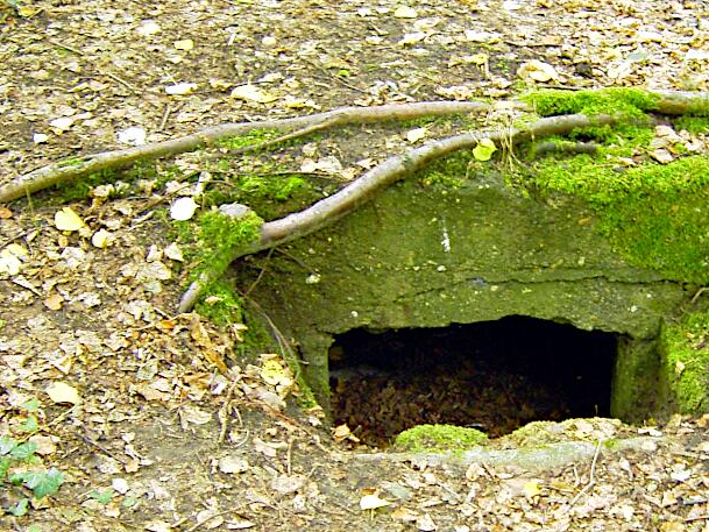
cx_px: 508
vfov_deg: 21.3
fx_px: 1414
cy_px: 331
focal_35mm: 69
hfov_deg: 27.9
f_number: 2.8
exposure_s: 1/5
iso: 200
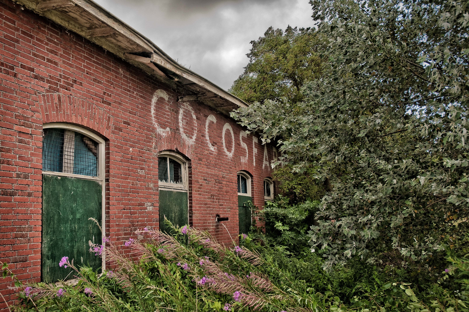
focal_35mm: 38
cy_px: 156
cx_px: 234
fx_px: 488
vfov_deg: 35.4
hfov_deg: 51.3
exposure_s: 1/200
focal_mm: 25
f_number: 5
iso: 200
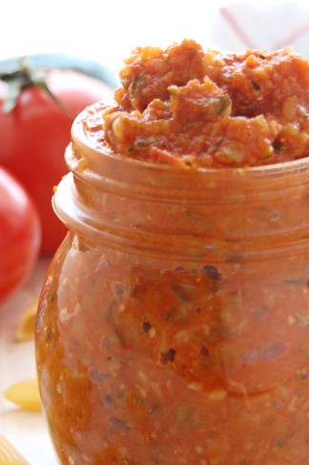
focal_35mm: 155
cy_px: 152
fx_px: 1998
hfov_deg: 8.8
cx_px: 157
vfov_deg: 13.2
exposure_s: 1/15
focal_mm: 50
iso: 800
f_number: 5.6
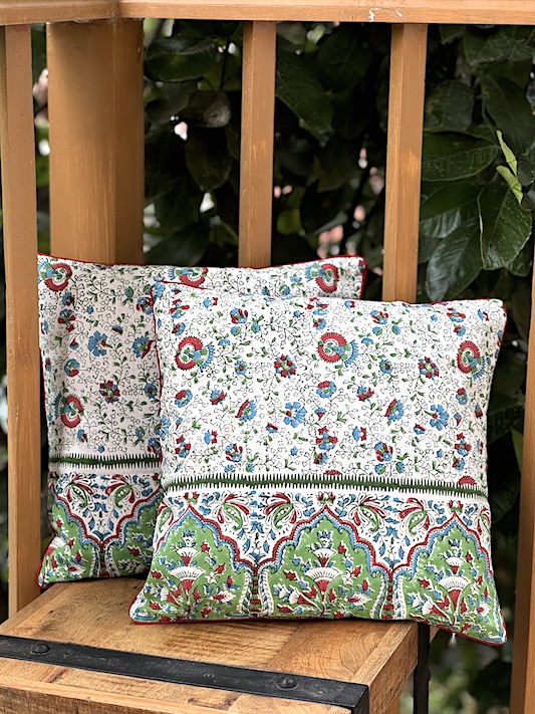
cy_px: 357
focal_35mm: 77
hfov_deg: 19.1
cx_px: 268
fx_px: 1587
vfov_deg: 25.3
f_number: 2.8
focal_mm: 9
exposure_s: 1/99
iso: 50
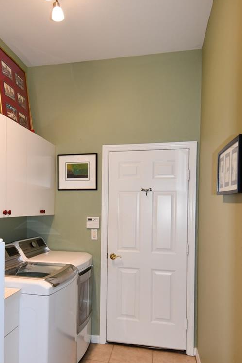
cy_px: 210
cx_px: 85
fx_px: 292
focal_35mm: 29
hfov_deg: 44.5
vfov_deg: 63.3
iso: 500
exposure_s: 1/60
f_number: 4
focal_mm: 12
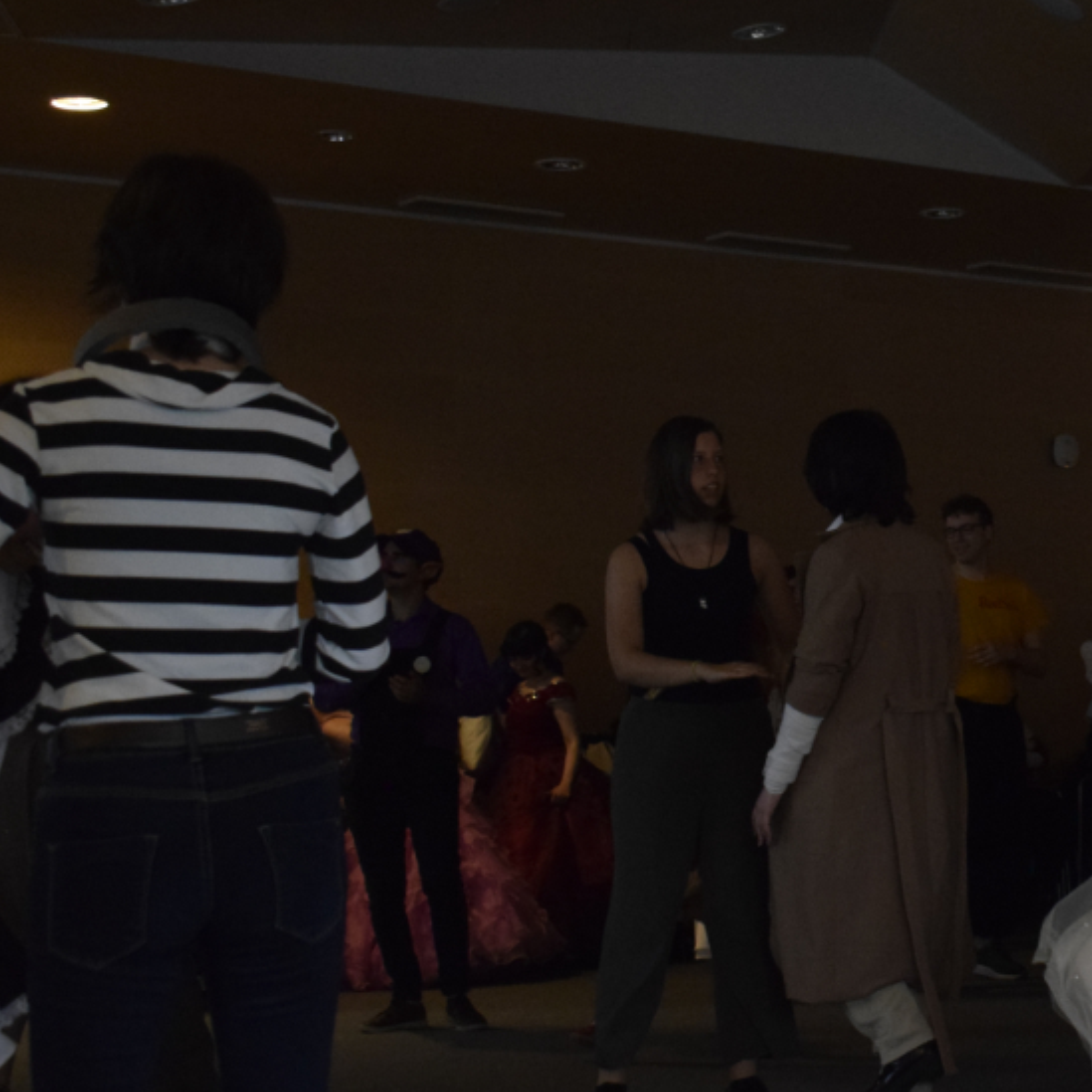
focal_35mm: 78
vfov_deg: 22.2
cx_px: 1187
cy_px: 513
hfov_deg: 21.1
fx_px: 2784
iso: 3200
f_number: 4.2
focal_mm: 28
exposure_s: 1/200
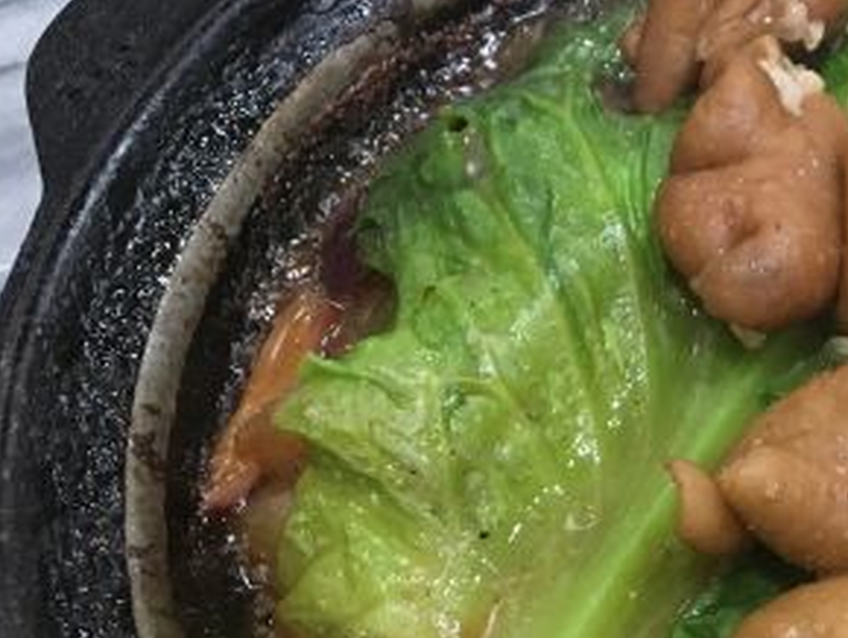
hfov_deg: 25.4
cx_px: 971
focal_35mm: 70
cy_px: 478
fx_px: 1716
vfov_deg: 20.9
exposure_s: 1/20
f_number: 2.2
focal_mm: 4.15
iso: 200
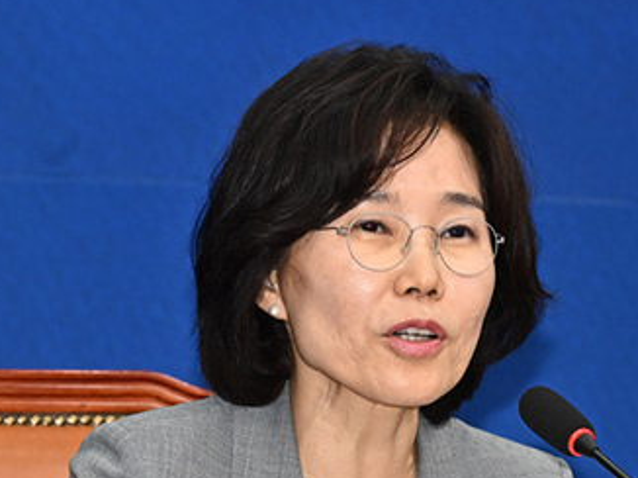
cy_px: 391
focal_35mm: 340
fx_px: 6262
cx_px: 393
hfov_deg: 5.8
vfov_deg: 4.4
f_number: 7.1
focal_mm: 180
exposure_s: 1/250
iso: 2000
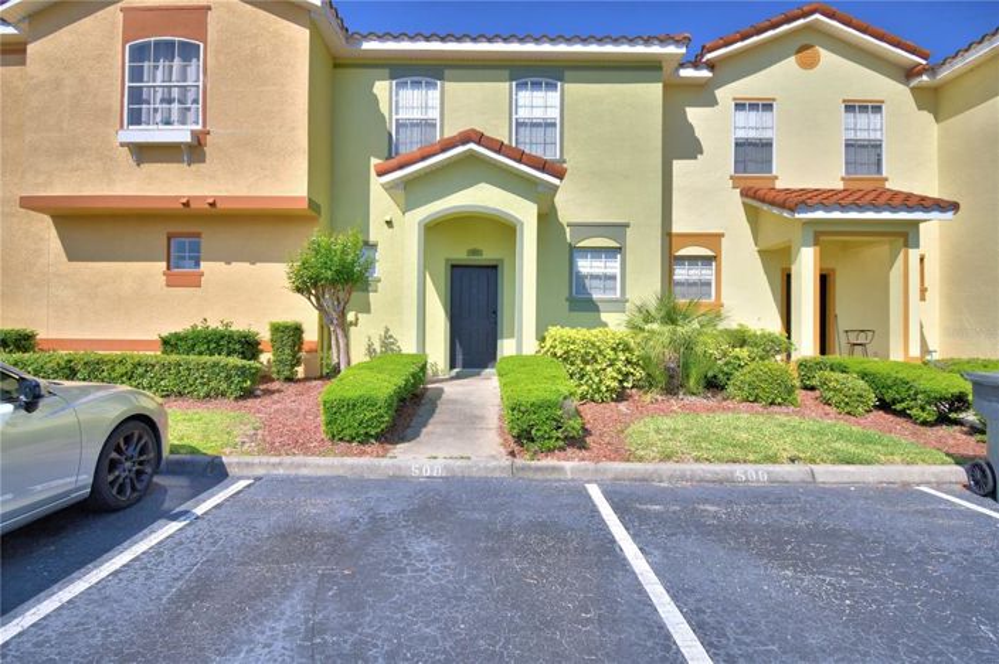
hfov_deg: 90.0
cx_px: 500
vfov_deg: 67.3
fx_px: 499
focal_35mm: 18
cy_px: 332
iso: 100
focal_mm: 12
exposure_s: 1/1000
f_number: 4.8
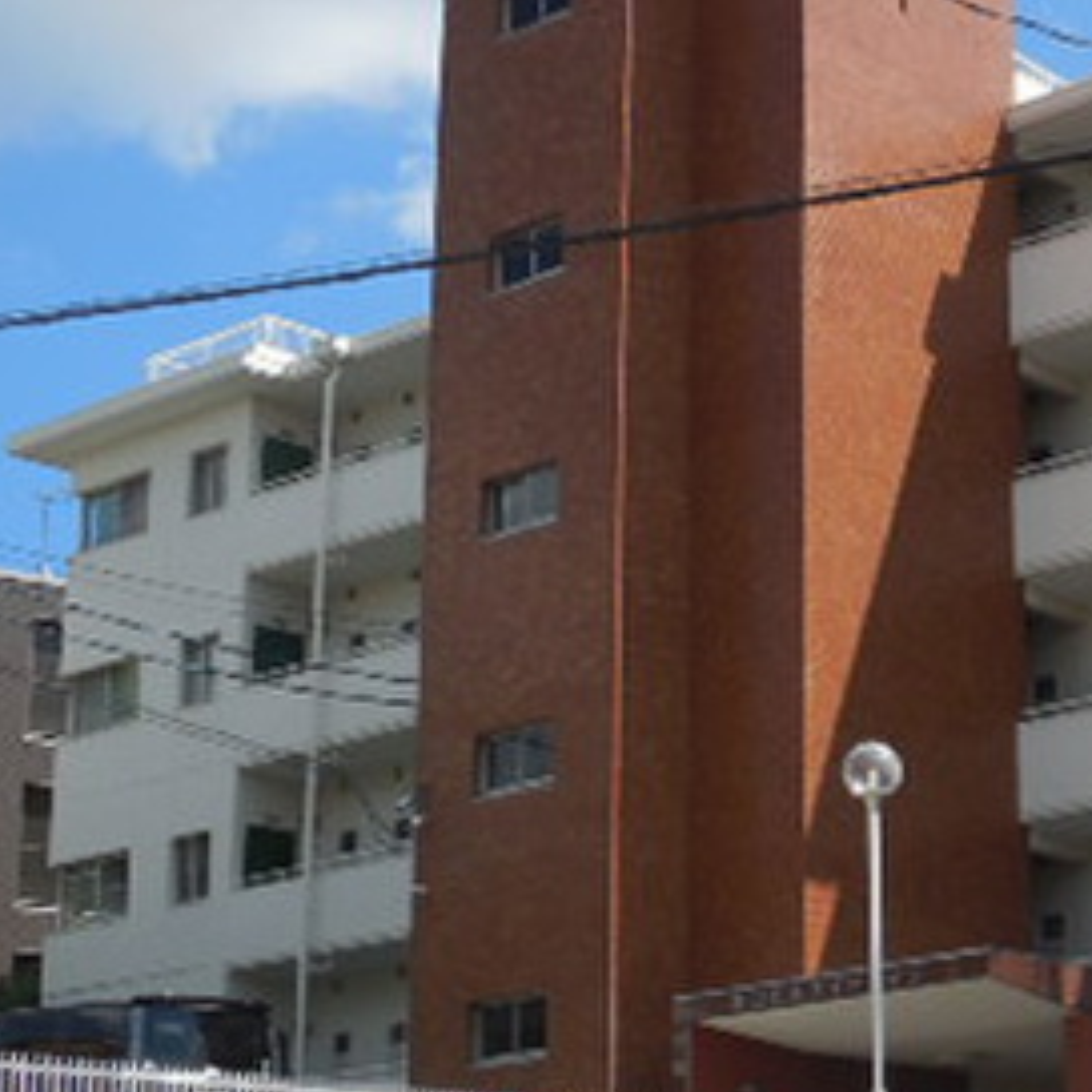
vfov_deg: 19.0
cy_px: 697
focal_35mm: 91
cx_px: 1369
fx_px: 3248
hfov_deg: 18.0
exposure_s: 1/1250
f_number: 3.6
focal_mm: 7.1
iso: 125
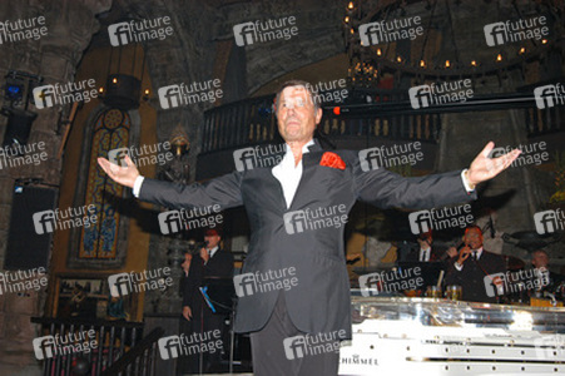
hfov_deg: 46.4
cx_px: 282
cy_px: 188
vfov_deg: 31.8
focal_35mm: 42
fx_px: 659
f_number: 6.3
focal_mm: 28
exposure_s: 1/125
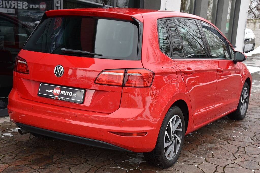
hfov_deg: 38.2
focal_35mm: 52
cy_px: 86
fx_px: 376
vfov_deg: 26.0
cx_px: 130
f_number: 8
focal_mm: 52
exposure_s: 1/250
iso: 500
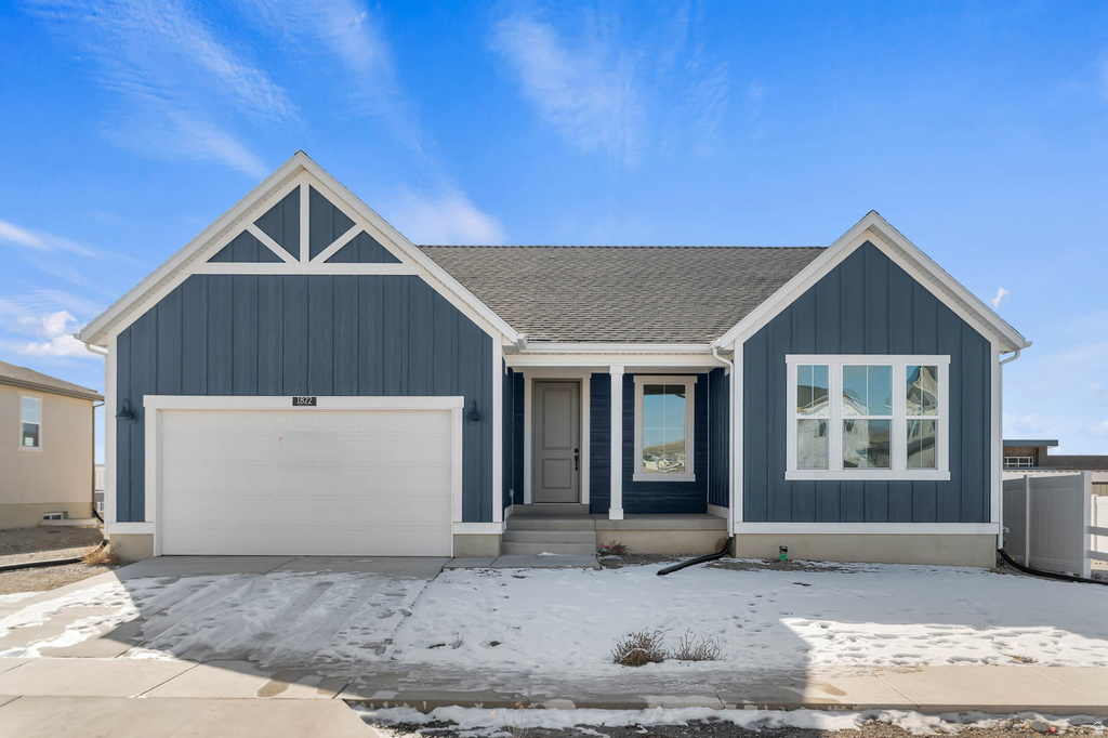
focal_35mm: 30
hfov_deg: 61.9
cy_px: 369
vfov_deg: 43.6
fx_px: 923
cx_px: 554
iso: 320
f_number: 8
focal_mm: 30
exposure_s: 1/200
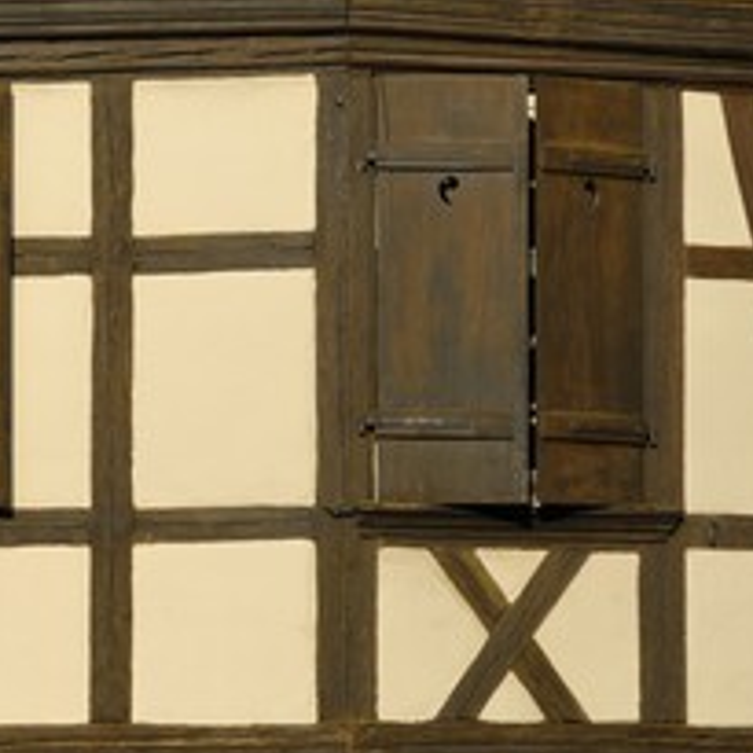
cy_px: 356
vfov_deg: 5.0
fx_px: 8709
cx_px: 50
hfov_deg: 4.9
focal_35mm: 354
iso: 100
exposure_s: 1/400
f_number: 5
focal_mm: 135
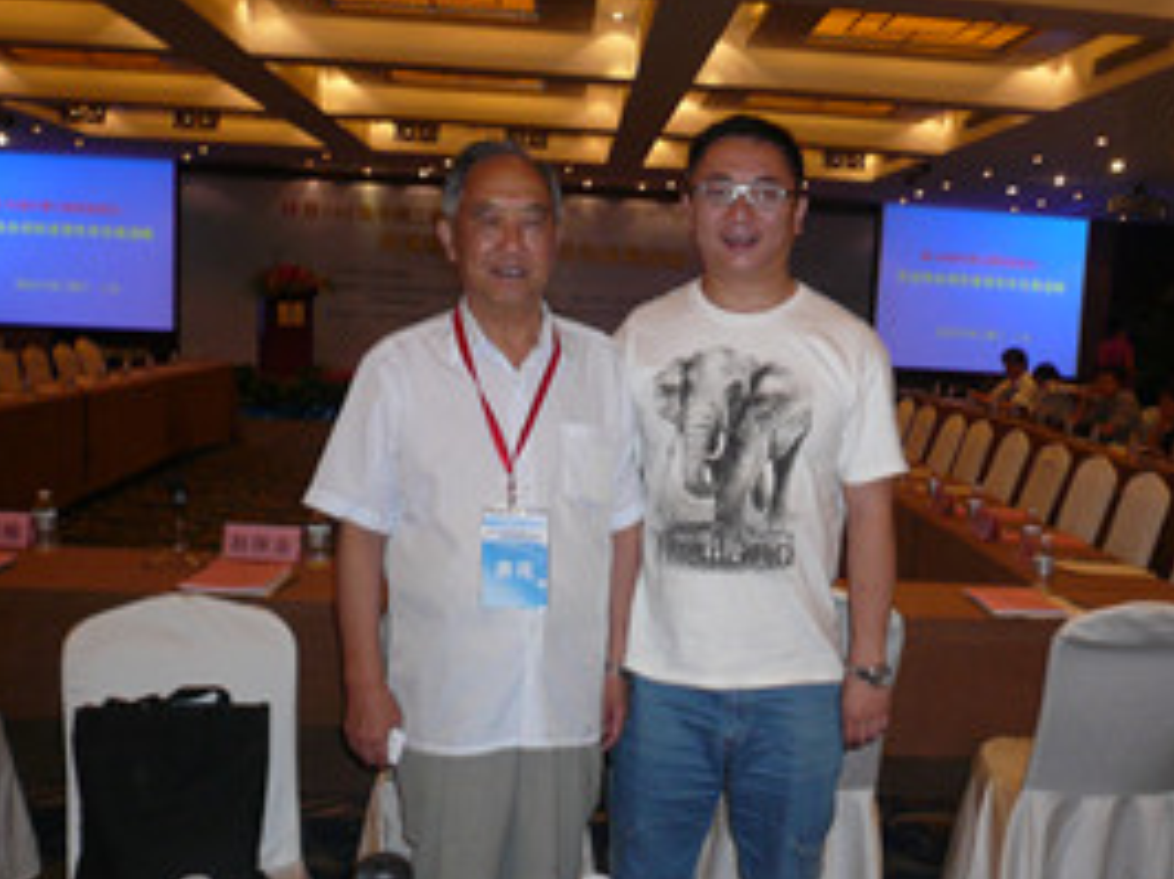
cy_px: 519
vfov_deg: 36.7
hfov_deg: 47.7
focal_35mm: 39
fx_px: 1321
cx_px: 693
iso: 100
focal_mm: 4.6
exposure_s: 1/30
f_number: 2.8
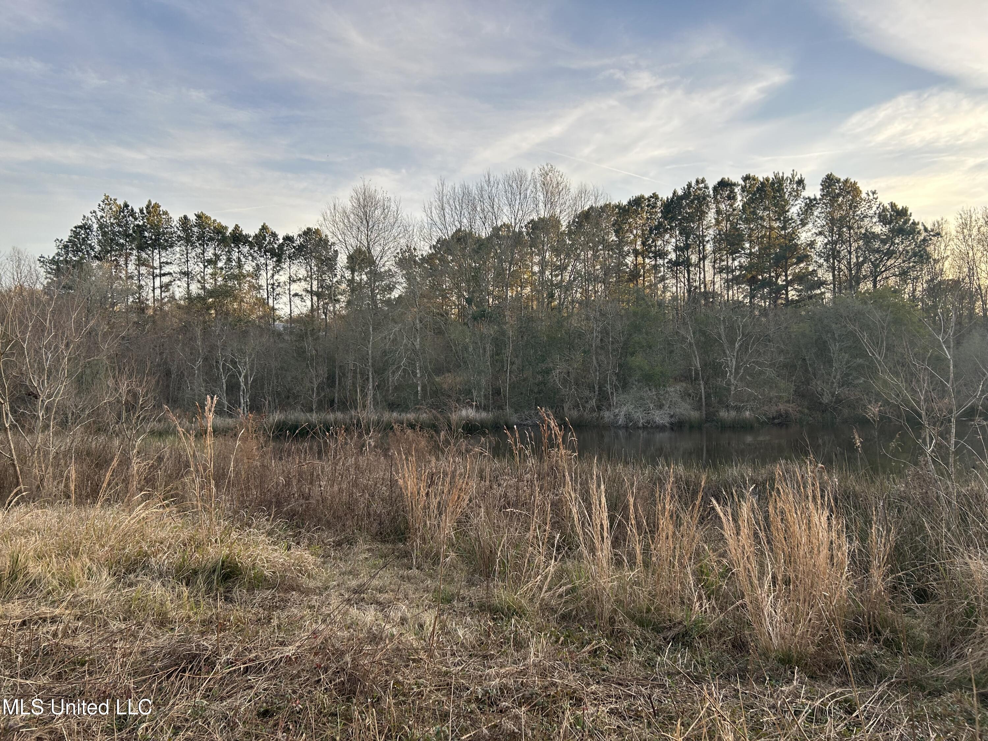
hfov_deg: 67.3
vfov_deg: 53.1
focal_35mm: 26
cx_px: 494
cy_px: 370
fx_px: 742
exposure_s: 1/516
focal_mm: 5.7
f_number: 1.5
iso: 50
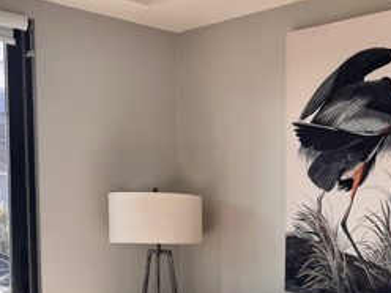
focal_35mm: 62
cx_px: 400
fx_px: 700
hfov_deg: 29.0
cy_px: 288
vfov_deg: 22.8
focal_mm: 6.76
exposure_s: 1/1151
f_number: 1.78
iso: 80
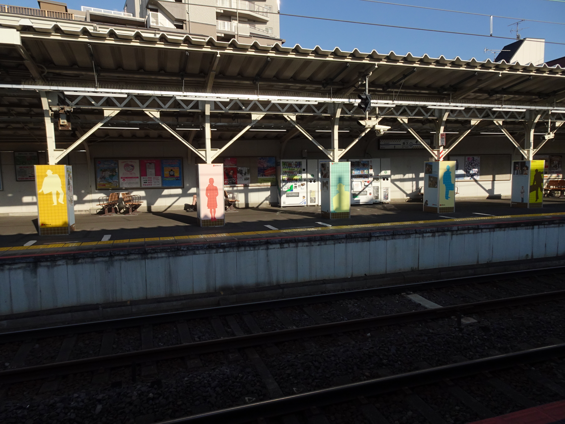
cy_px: 212
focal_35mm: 24
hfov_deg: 71.6
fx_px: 392
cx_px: 282
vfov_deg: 56.8
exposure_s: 1/1250
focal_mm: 4.25
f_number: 3.5
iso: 100
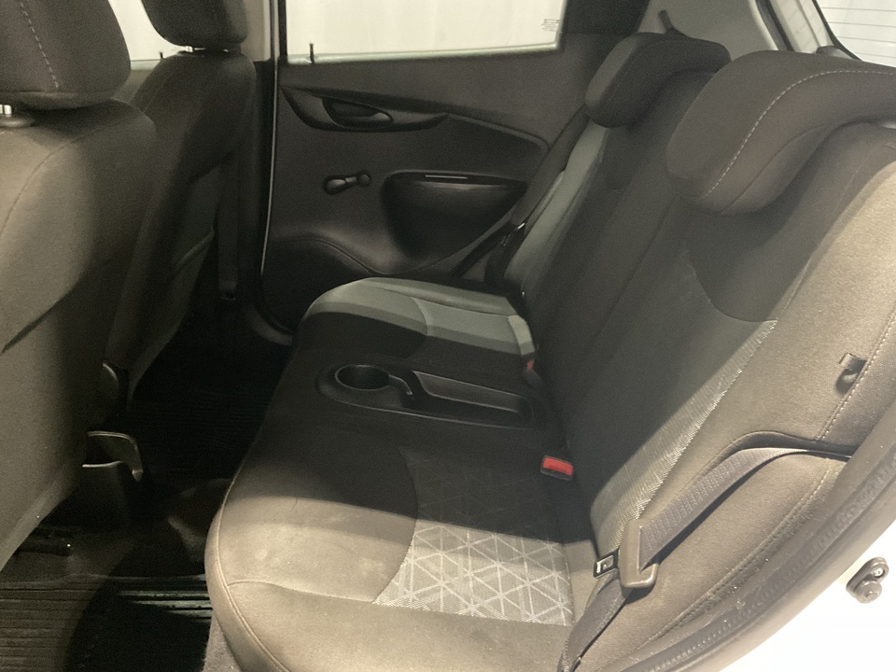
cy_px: 336
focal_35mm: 29
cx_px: 448
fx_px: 751
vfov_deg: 48.2
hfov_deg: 61.7
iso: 640
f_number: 1.8
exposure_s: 1/24
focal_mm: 3
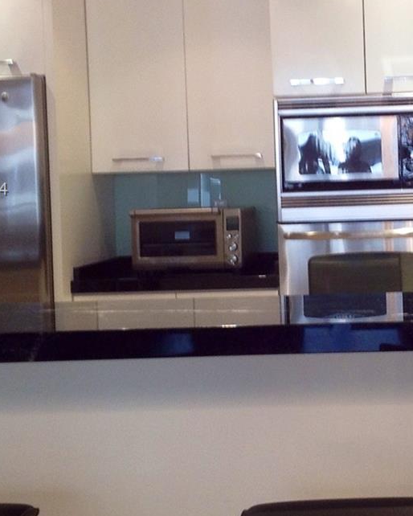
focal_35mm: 85
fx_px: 1298
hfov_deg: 17.7
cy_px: 190
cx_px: 394
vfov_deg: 22.4
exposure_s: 1/20
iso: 80
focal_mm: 4.28
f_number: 2.4
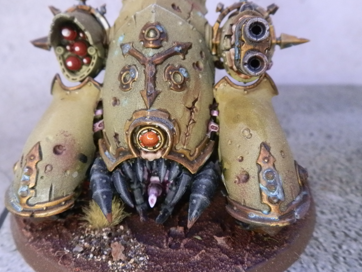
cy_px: 119
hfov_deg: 55.2
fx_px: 345
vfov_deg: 42.9
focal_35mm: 33
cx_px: 161
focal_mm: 5
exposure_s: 1/80
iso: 400
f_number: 3.1
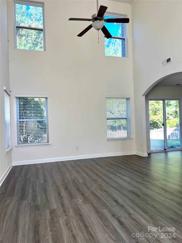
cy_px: 122
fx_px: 182
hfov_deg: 53.1
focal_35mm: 26
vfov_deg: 67.3
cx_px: 91
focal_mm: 5.7
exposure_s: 1/120
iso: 50
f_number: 1.5
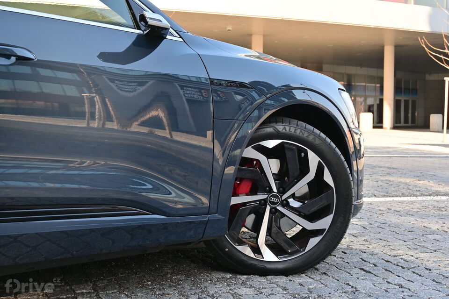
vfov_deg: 23.8
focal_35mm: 57
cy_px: 150
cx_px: 224
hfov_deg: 35.1
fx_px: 711
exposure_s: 1/100
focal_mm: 38
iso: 100
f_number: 5.6
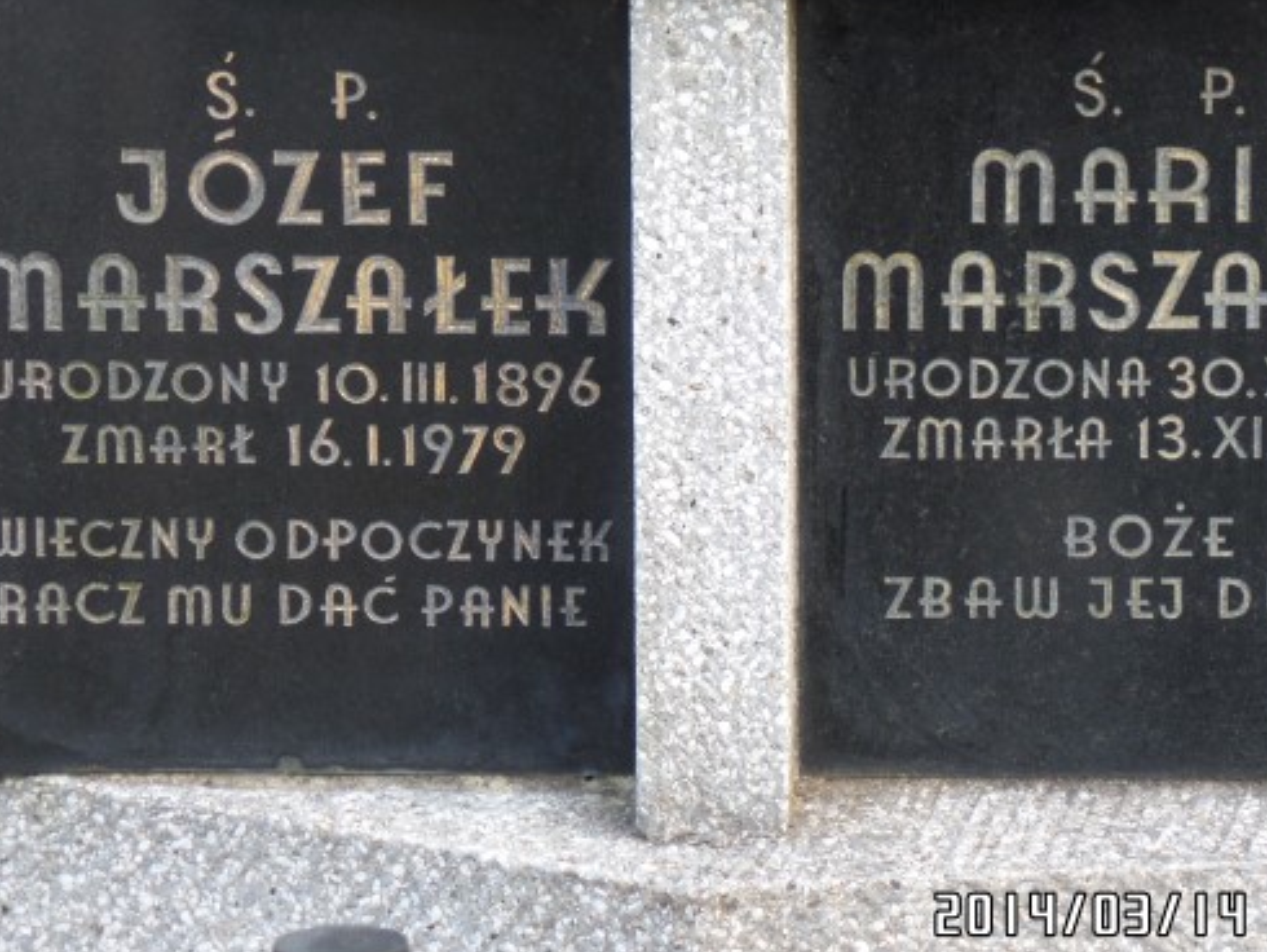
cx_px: 727
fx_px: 6738
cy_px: 383
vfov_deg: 8.1
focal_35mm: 184
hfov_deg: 10.7
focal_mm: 25.2
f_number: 4.2
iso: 320
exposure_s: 1/60
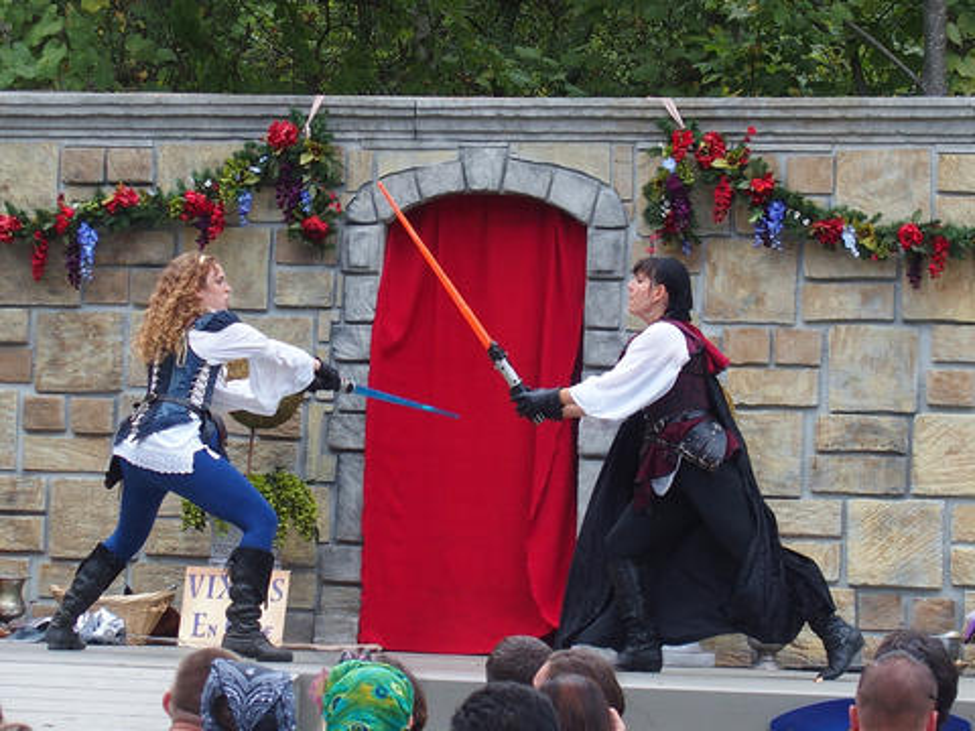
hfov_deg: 23.3
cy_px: 366
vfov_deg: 17.6
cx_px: 488
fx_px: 2366
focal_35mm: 84
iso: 160
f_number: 2.8
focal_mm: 17.8
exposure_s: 1/500
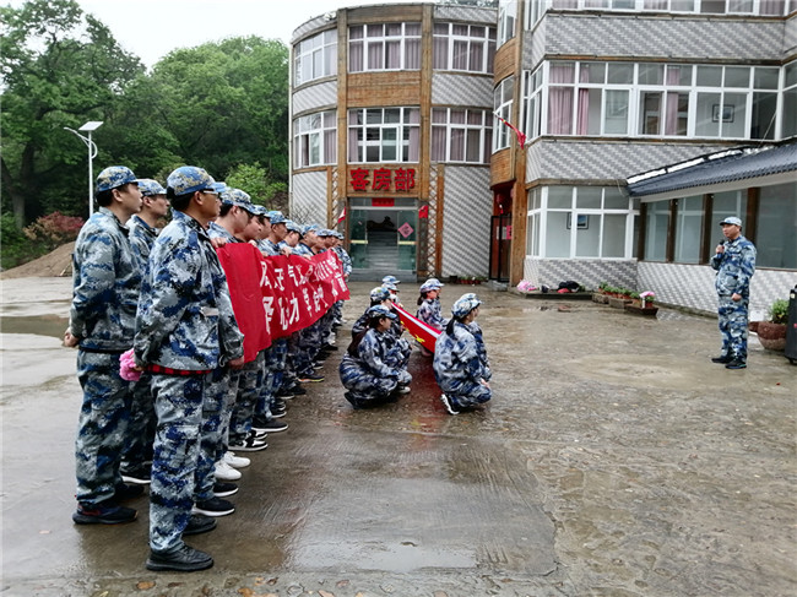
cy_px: 298
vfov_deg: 51.3
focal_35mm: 27
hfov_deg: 65.3
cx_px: 398
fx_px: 621
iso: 64
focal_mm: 3.6
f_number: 1.8
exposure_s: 1/100
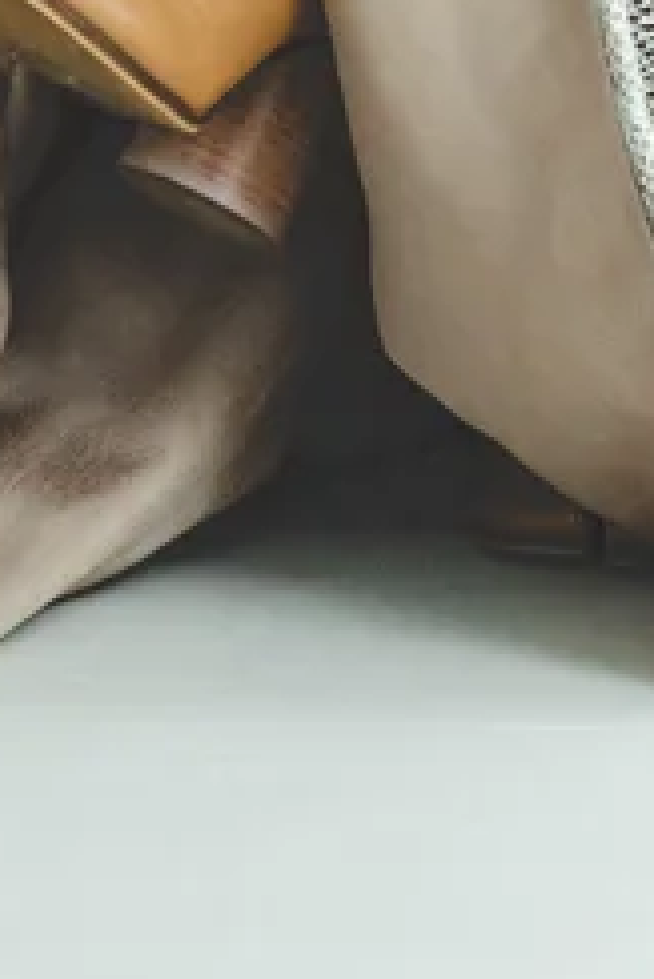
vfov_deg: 3.6
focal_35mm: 551
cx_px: 919
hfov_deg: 2.5
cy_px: -2315
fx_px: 14992
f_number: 2.8
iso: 500
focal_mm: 70
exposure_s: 1/250
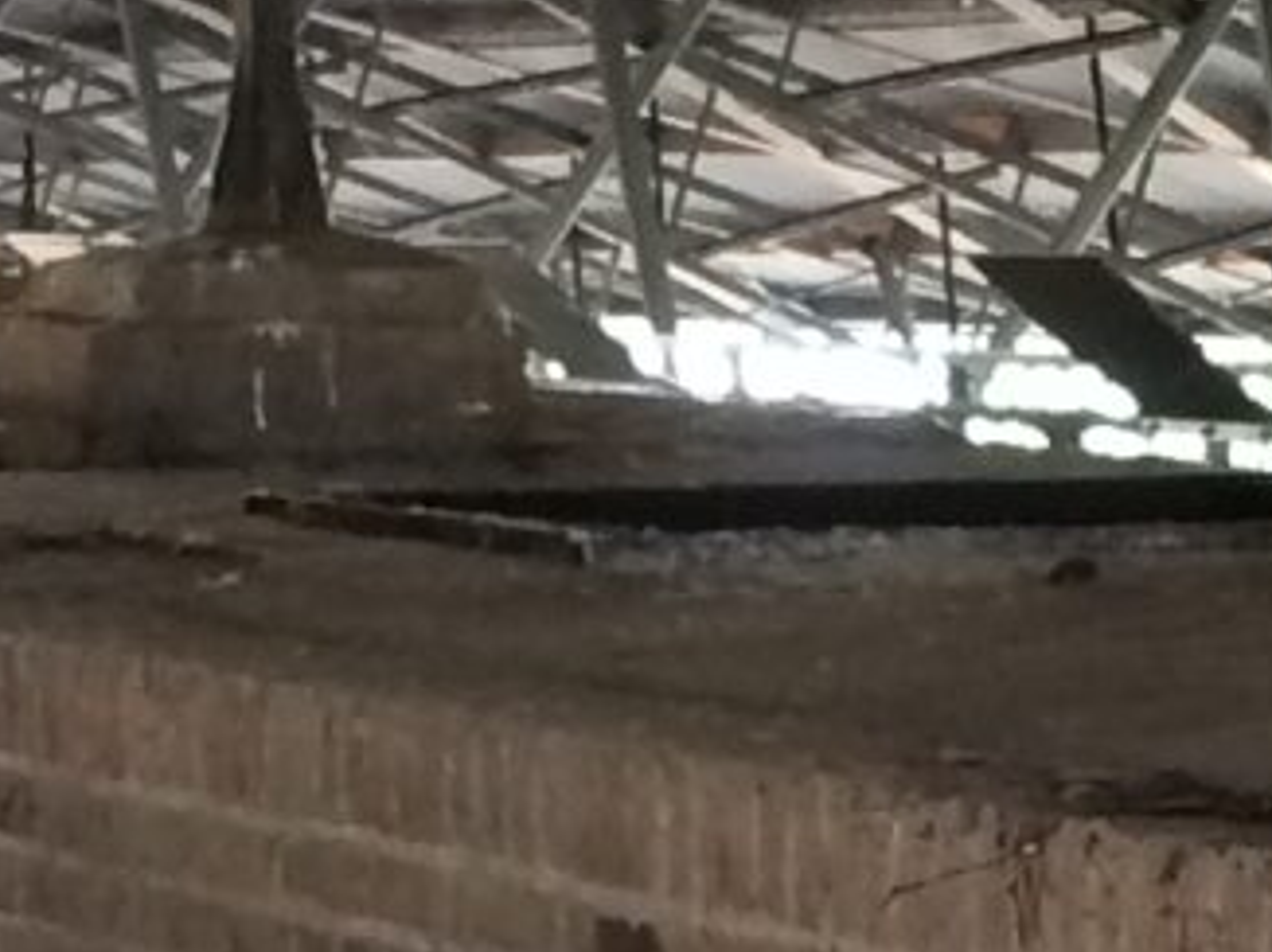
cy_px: 1592
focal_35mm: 228
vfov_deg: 6.4
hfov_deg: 8.6
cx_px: 1331
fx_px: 8372
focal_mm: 4.15
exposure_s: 1/33
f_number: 2.2
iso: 80
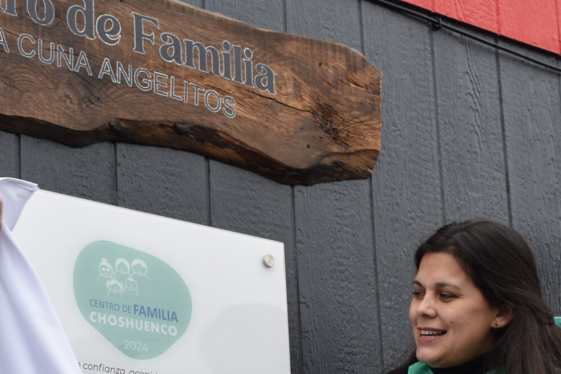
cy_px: 416
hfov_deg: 20.0
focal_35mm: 100
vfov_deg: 13.4
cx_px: 50
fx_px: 1559
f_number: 5.6
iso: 220
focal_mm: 26
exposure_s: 1/250
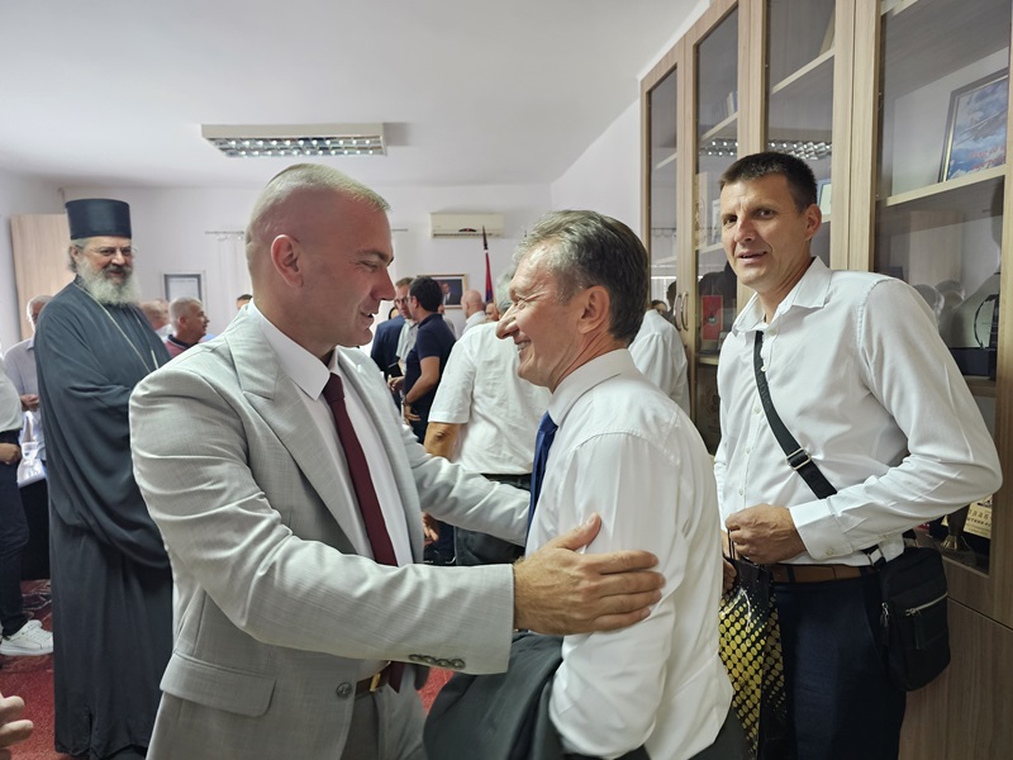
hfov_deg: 73.9
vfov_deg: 58.9
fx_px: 673
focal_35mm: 23
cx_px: 506
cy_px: 380
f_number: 1.7
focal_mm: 6.3
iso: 500
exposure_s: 1/50
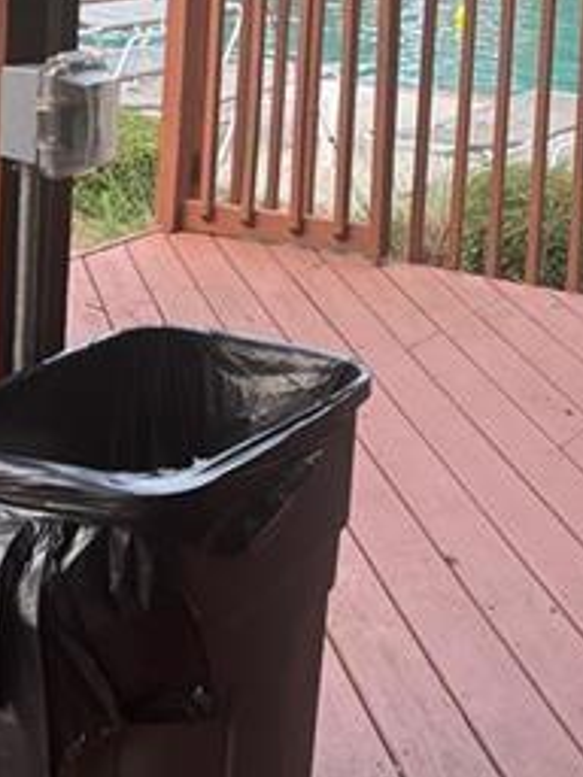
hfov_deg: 18.7
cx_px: 474
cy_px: -21
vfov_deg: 23.8
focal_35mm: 78
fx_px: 1752
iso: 40
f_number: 1.5
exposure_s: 1/233
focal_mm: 5.7
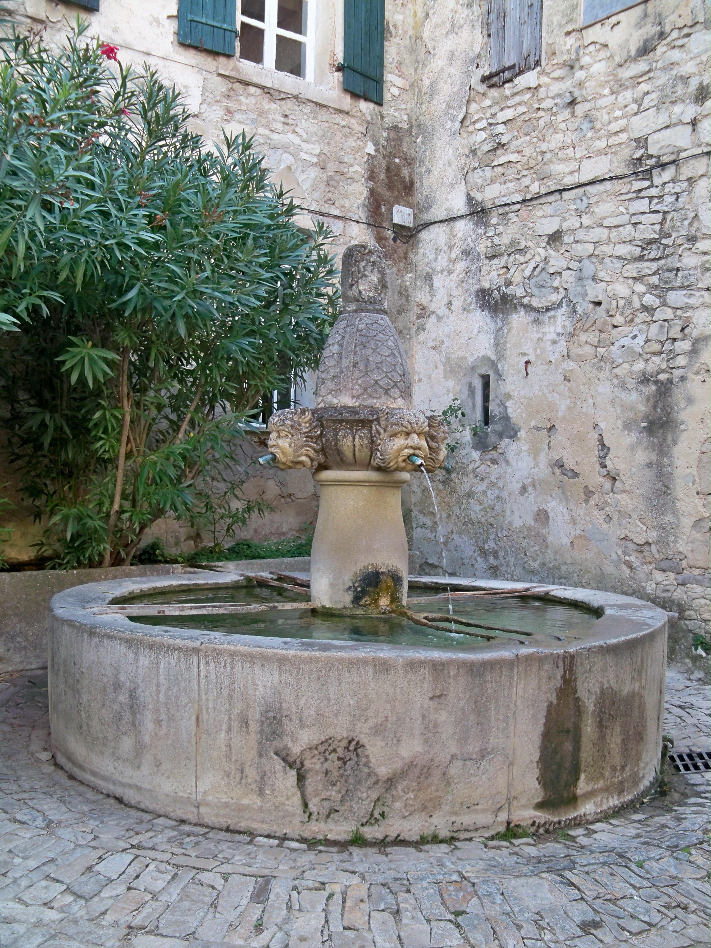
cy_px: 474
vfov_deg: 52.6
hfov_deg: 40.7
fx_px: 959
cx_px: 356
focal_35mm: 35
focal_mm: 6.2
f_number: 3.5
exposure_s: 1/100
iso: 100
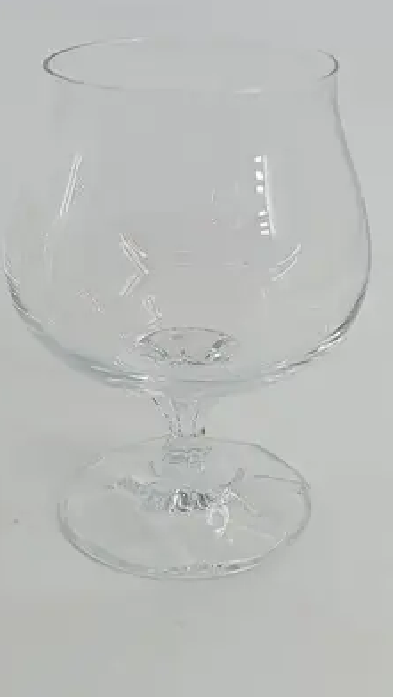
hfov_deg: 37.8
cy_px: 345
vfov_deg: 62.6
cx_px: 194
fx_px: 573
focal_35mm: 31
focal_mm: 4.22
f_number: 1.8
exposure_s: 1/110
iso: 53
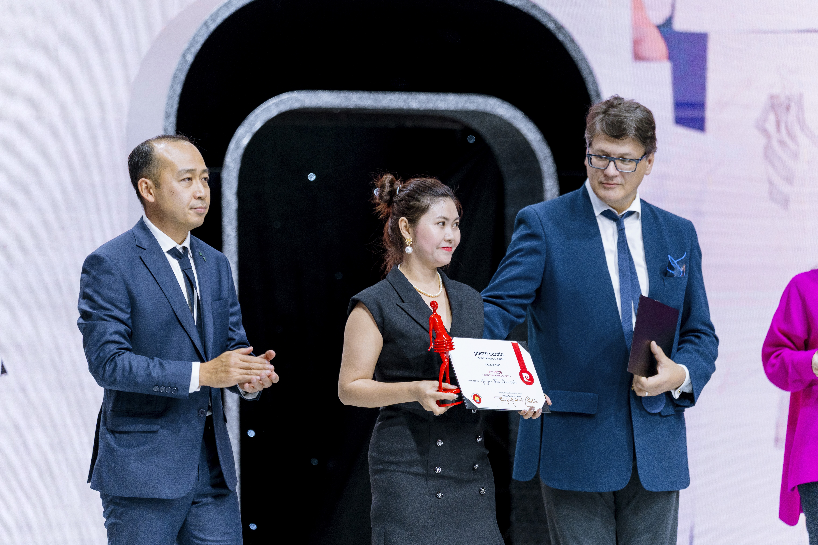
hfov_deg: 13.3
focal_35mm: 154
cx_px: 409
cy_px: 272
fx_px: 3503
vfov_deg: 8.9
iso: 1000
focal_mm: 154.2
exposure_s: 1/200
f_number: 2.8
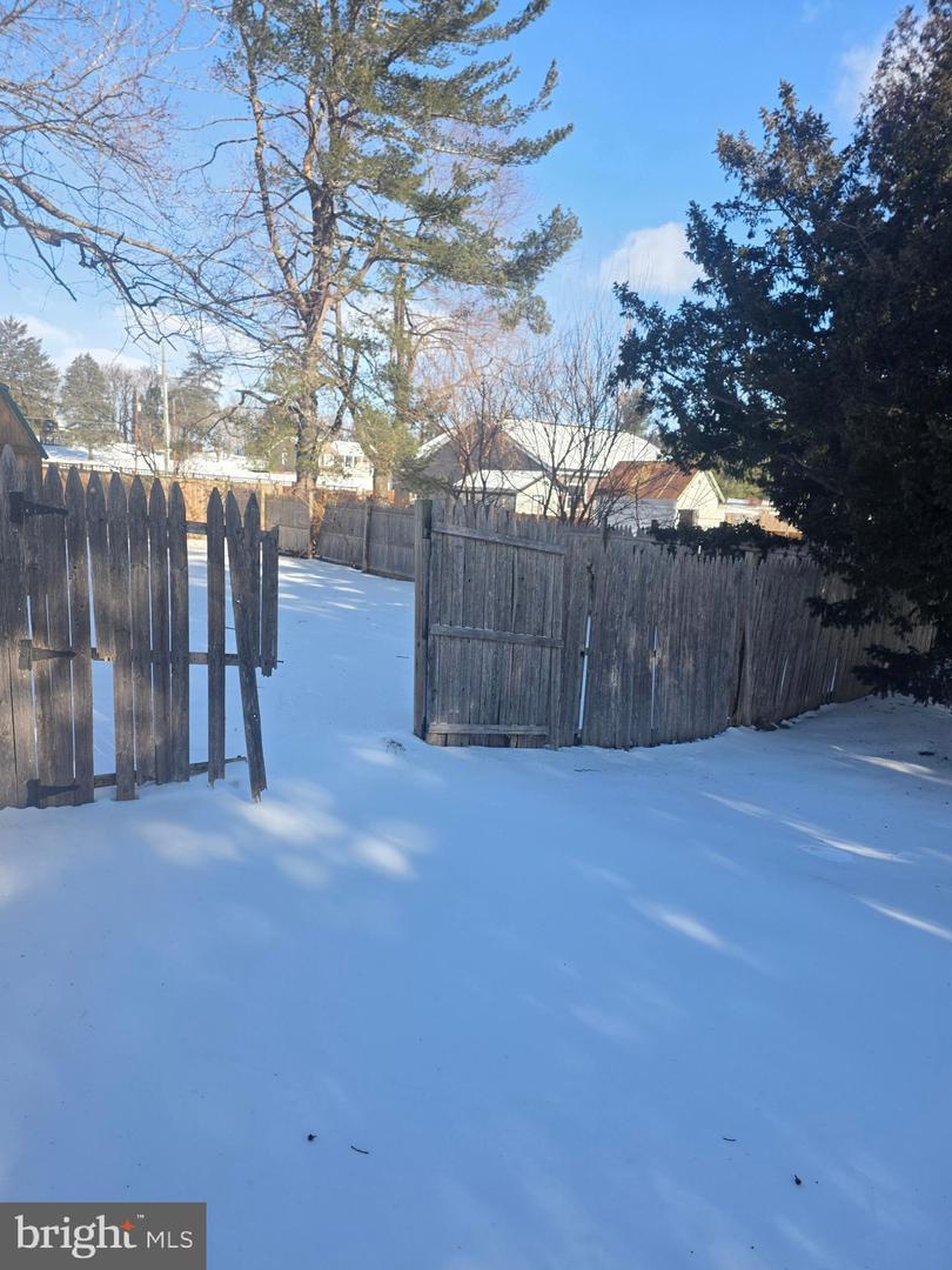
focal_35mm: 23
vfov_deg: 73.9
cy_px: 635
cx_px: 476
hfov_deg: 58.9
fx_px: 843
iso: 80
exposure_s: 1/2882
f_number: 1.7
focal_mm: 6.3
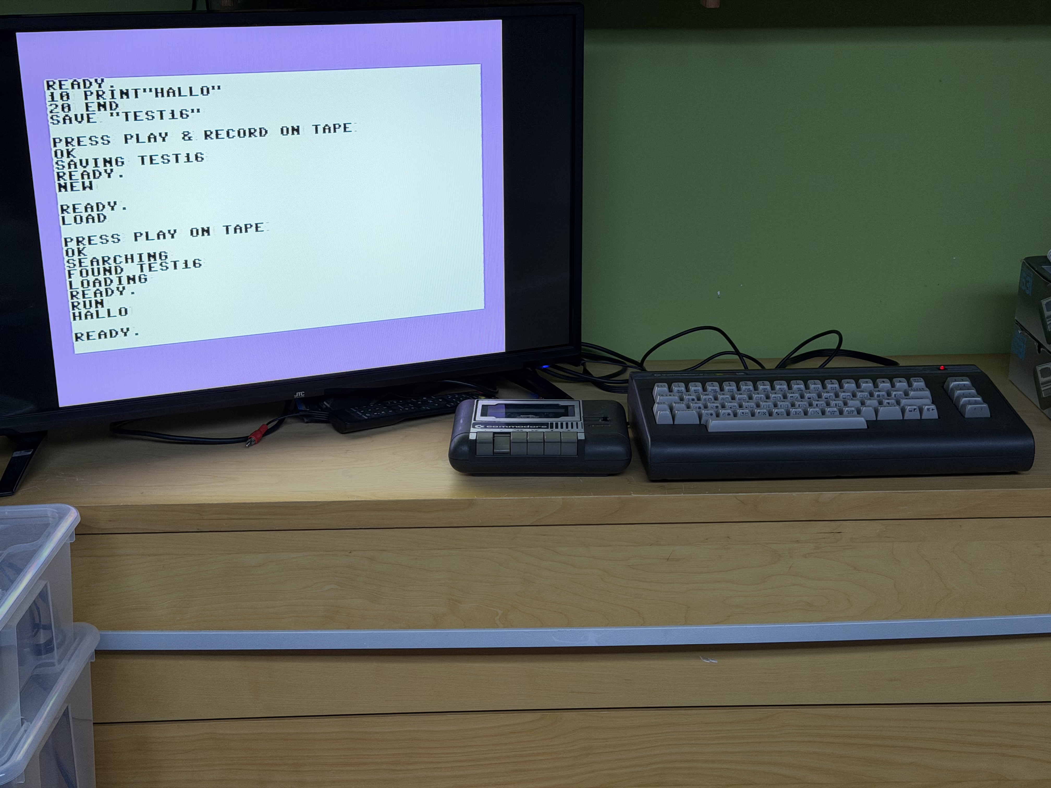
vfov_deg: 30.3
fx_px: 1457
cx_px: 526
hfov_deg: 39.7
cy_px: 394
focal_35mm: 48
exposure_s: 1/59
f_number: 1.78
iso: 100
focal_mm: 6.76
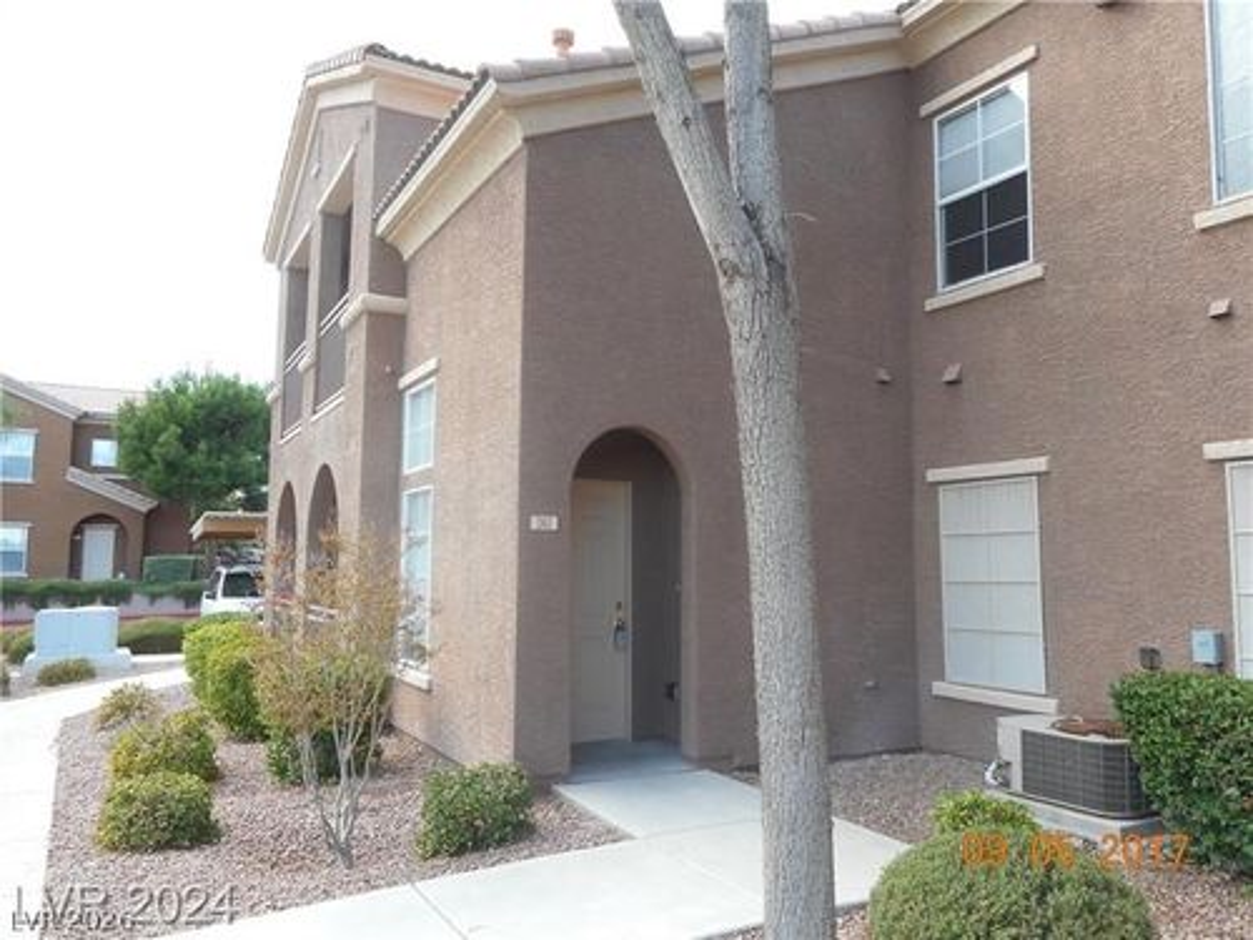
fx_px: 905
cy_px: 470
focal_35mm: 25
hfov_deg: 69.4
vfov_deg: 54.9
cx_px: 626
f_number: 3.7
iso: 80
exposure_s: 1/50
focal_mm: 4.5
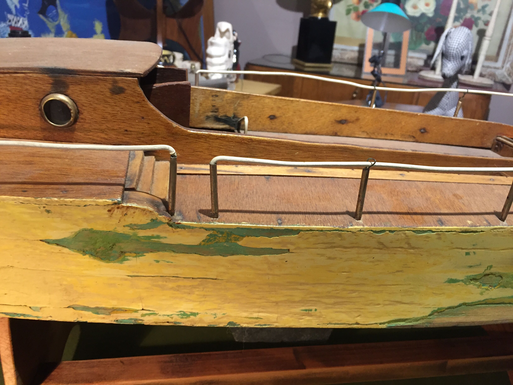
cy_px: 192
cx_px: 256
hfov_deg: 61.7
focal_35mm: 29
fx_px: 430
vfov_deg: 48.2
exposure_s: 1/33
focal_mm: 4.15
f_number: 2.2
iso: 160
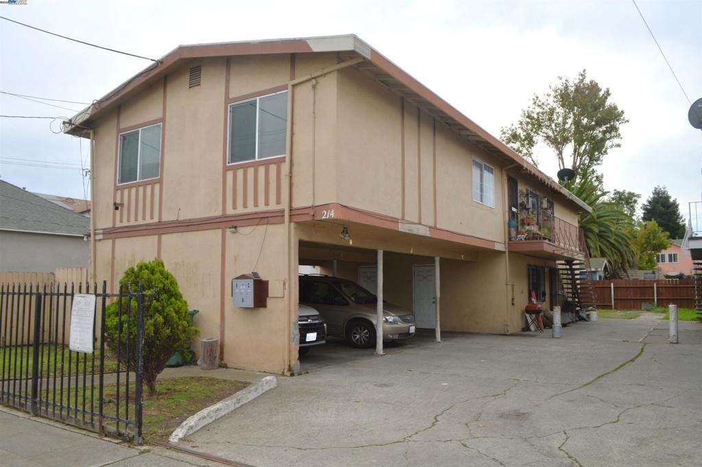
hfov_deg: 67.4
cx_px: 351
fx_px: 526
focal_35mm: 27
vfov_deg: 47.9
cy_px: 234
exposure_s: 1/200
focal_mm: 18
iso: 100
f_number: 5.6
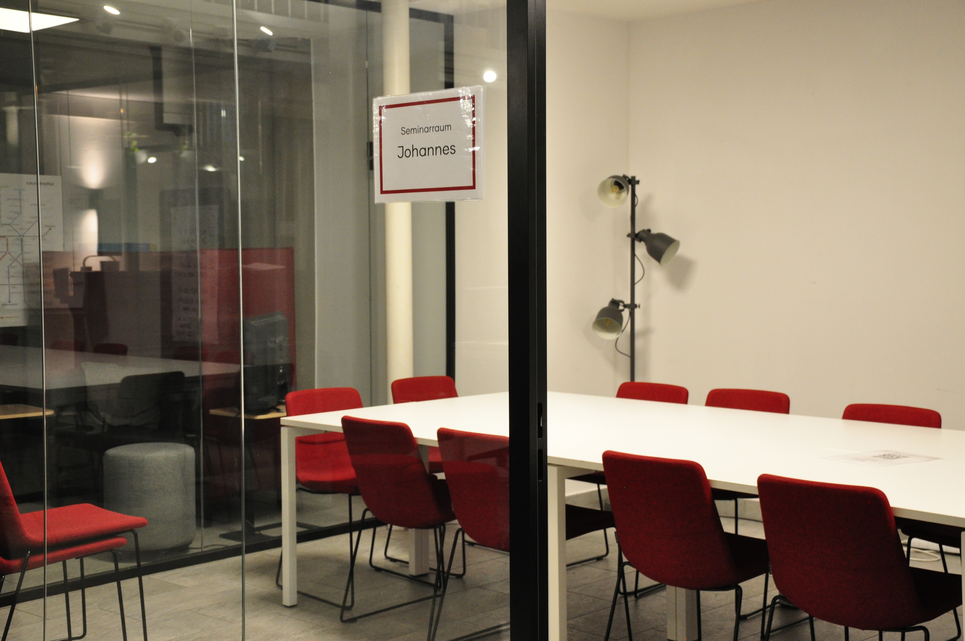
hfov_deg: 38.9
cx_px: 482
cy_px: 320
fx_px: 1365
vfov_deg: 26.4
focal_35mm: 51
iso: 1250
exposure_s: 1/20
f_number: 6.3
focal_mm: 34
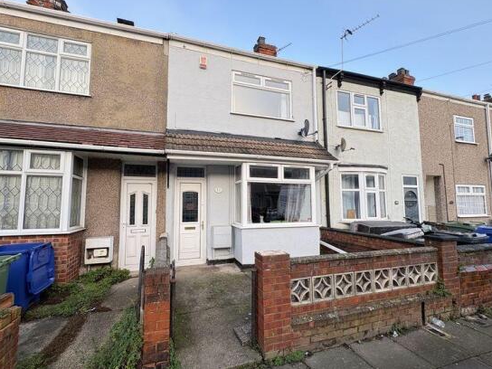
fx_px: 213
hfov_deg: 98.1
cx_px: 231
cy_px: 187
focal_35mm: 15
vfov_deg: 81.7
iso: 40
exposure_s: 1/150
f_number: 2.2
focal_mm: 2.22
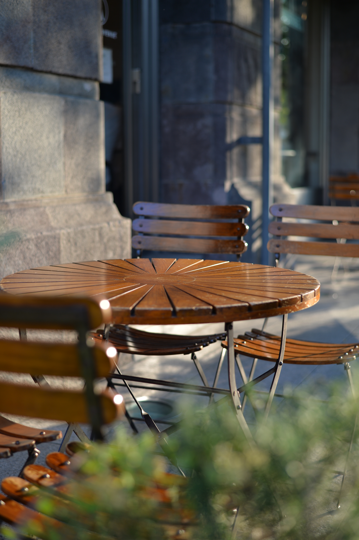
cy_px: 270
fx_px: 749
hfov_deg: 27.0
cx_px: 180
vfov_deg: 39.6
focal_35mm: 50
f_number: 2.8
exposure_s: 1/320
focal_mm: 50
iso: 100
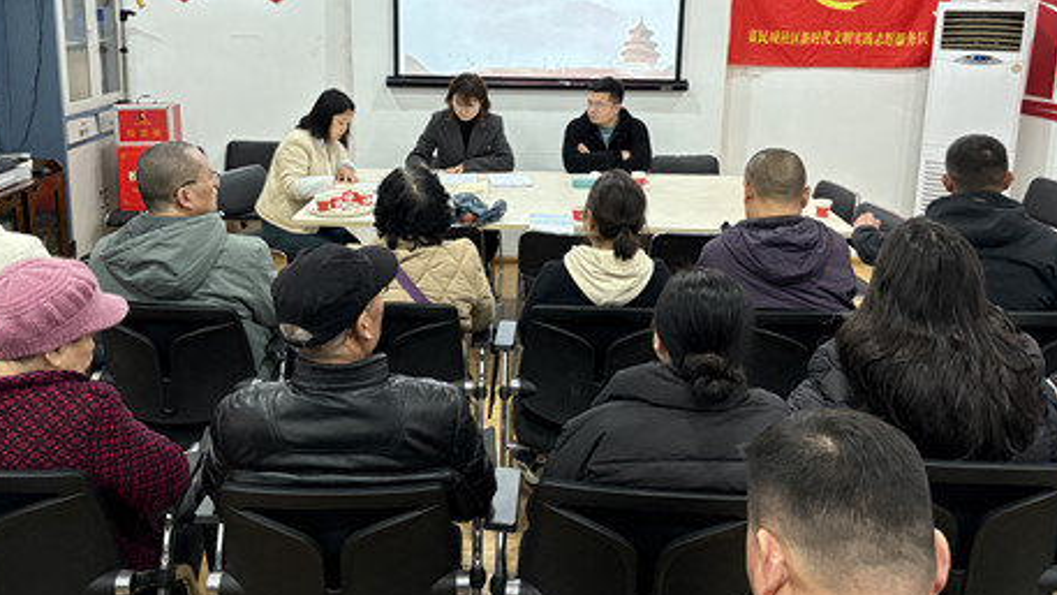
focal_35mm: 31
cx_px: 509
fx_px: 869
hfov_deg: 62.6
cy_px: 172
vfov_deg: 37.1
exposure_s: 1/60
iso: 400
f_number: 1.6
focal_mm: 5.96
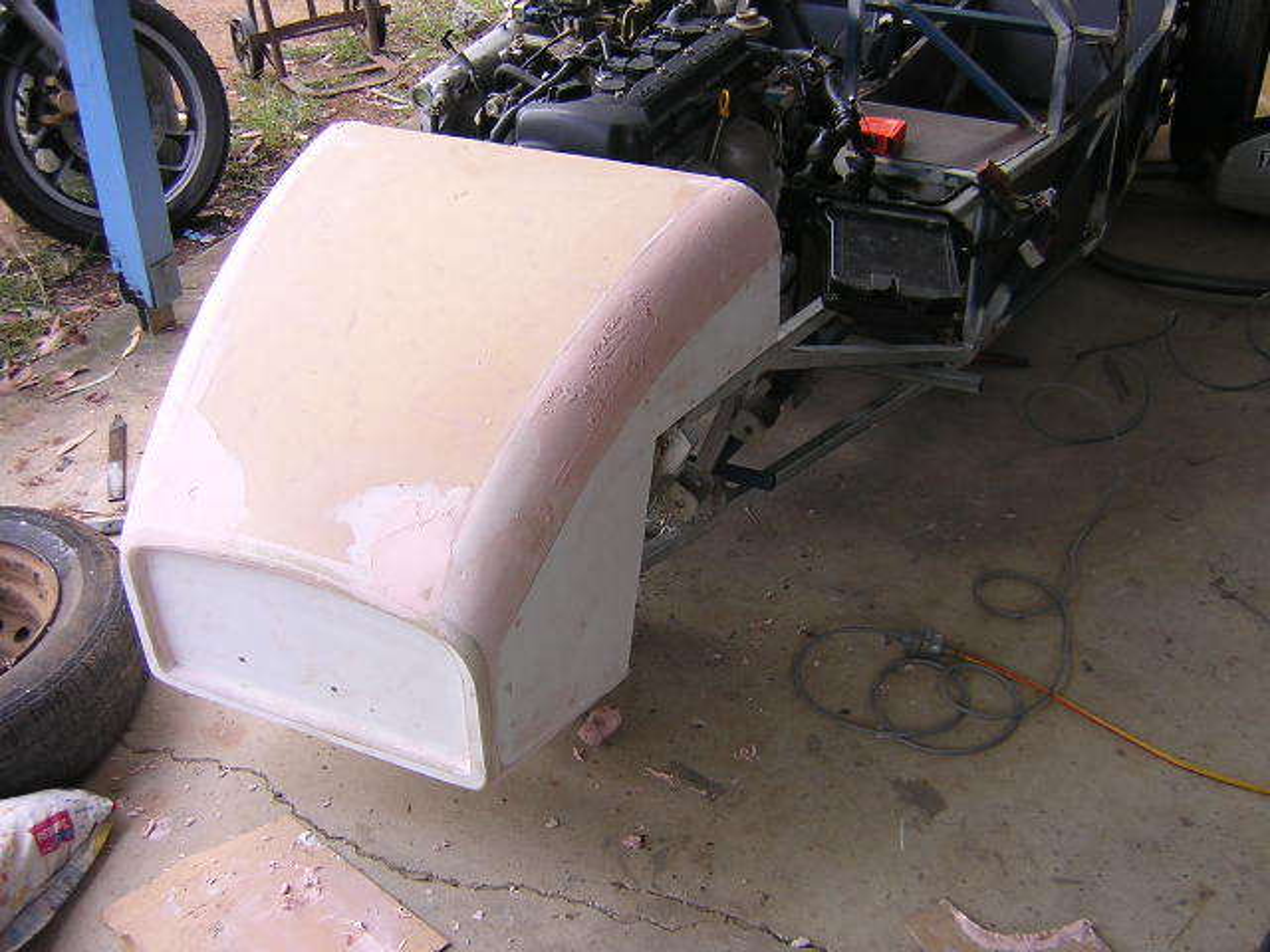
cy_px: 476
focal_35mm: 36
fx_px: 1321
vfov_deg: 39.7
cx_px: 635
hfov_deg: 51.4
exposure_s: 1/52.2
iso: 100
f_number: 2.6
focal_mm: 4.7
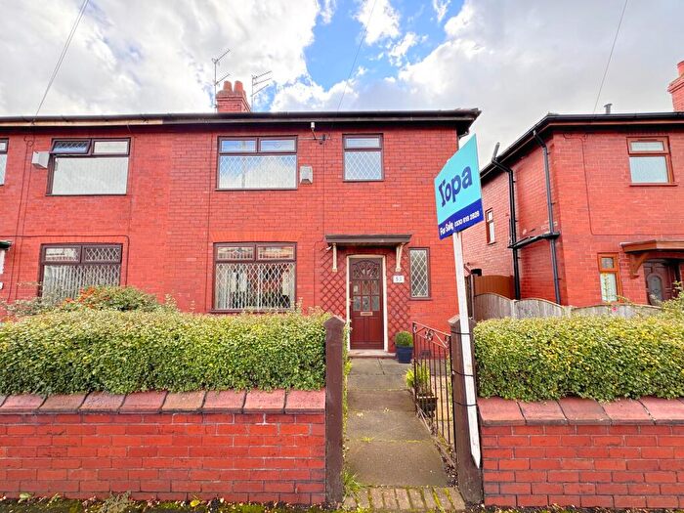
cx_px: 342
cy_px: 256
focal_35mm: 14
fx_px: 277
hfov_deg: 102.1
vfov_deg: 85.7
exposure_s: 1/159
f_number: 2.2
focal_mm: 2.22
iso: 40
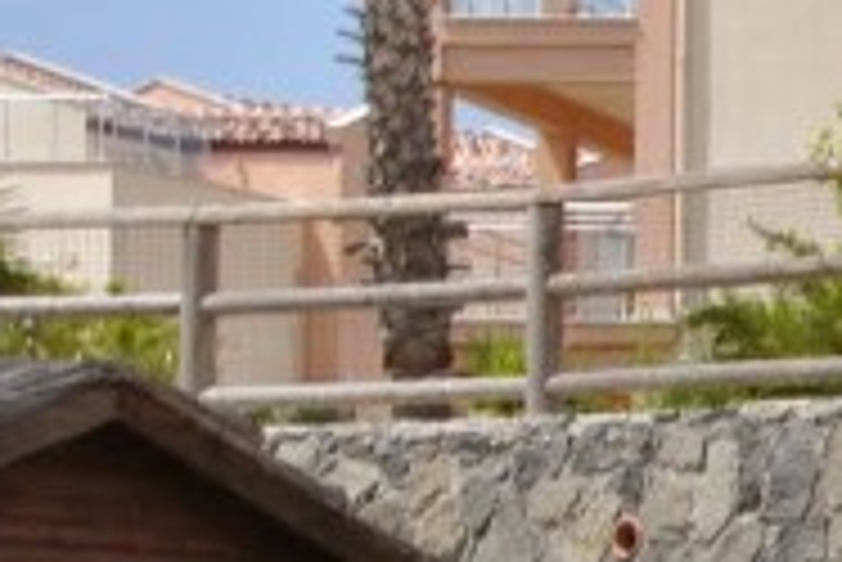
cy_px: 1043
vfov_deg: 6.9
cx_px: 2042
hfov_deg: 9.4
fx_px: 4519
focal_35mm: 193
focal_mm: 21
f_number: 8
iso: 100
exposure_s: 1/250
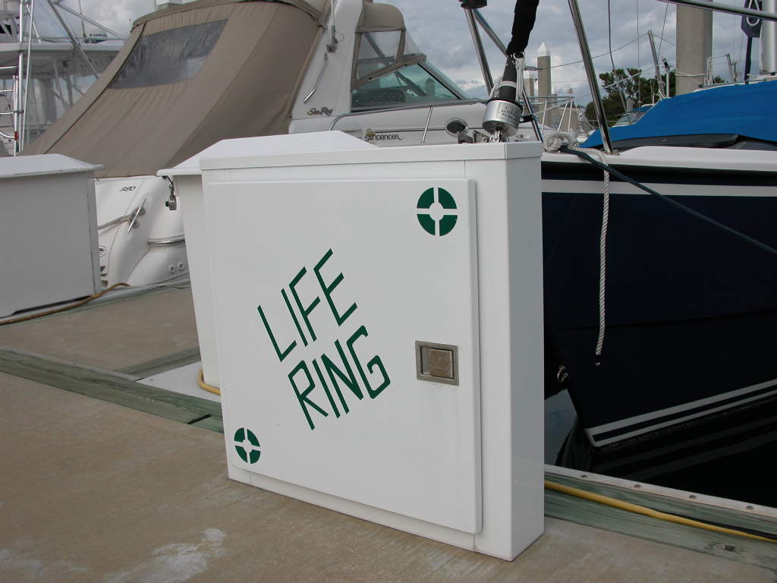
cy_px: 292
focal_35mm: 35
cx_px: 388
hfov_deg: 52.6
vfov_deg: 40.7
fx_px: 786
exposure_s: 1/458
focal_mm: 8.9
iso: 100
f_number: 7.1
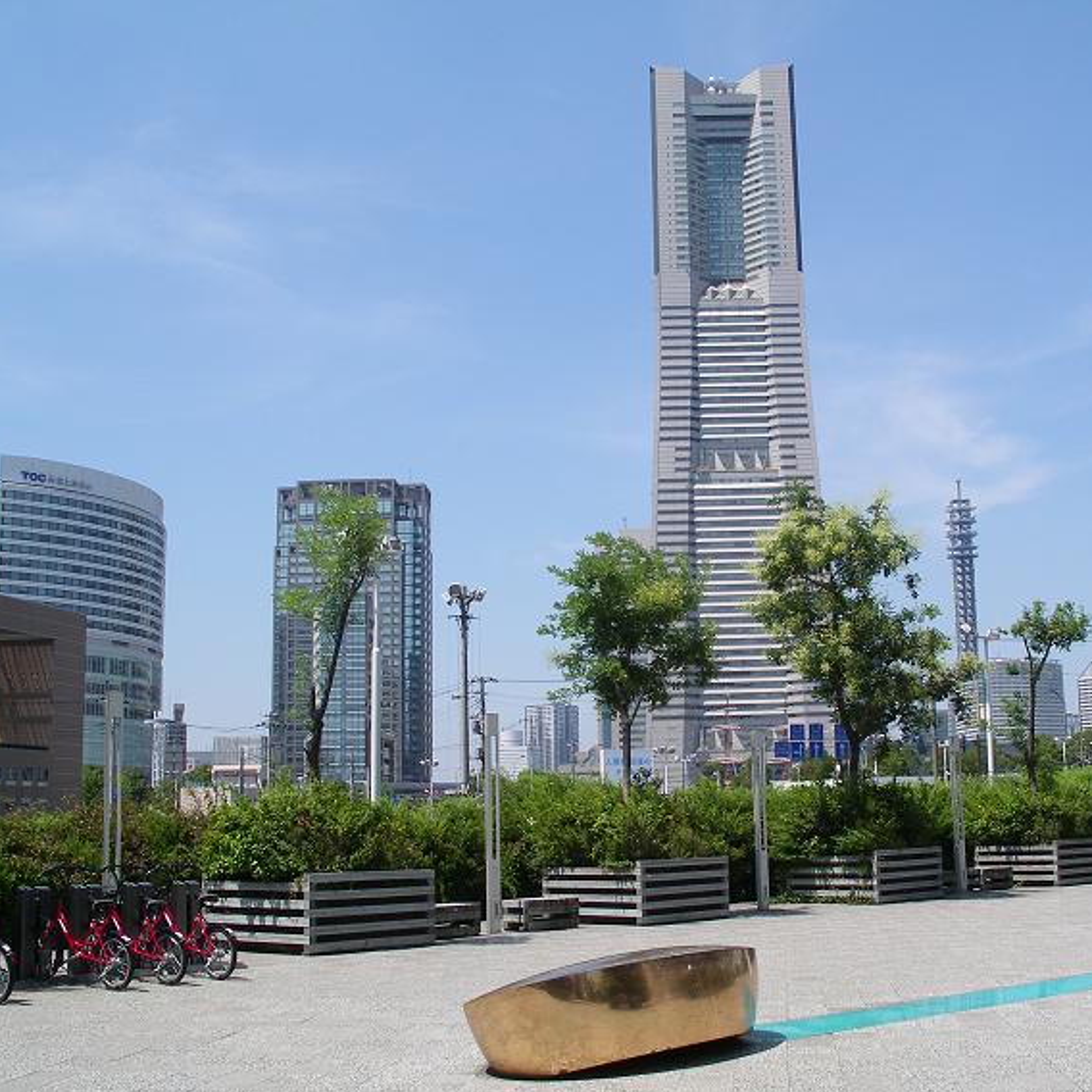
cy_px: 548
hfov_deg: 38.2
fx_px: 1570
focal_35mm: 44
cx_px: 654
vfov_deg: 38.3
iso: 80
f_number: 7.8
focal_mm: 7.8
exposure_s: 1/200
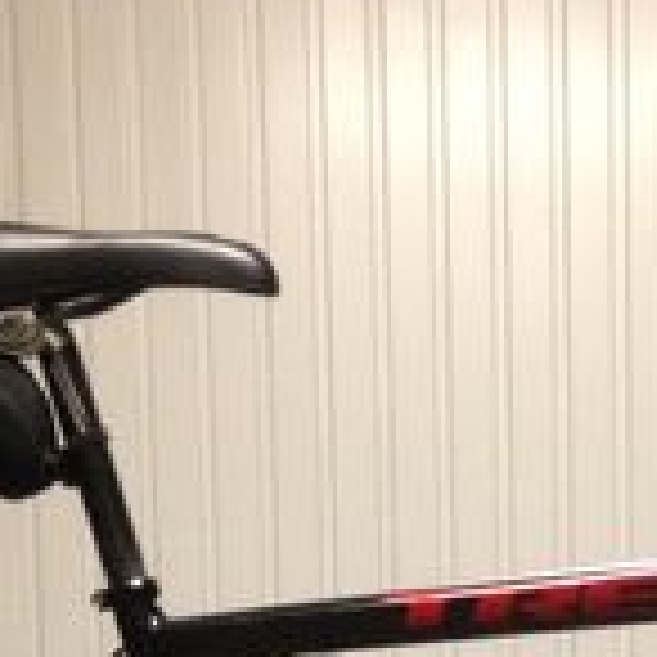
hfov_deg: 14.5
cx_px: 518
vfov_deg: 13.7
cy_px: 954
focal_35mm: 120
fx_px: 2577
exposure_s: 1/20
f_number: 2.4
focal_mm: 4.12
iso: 250
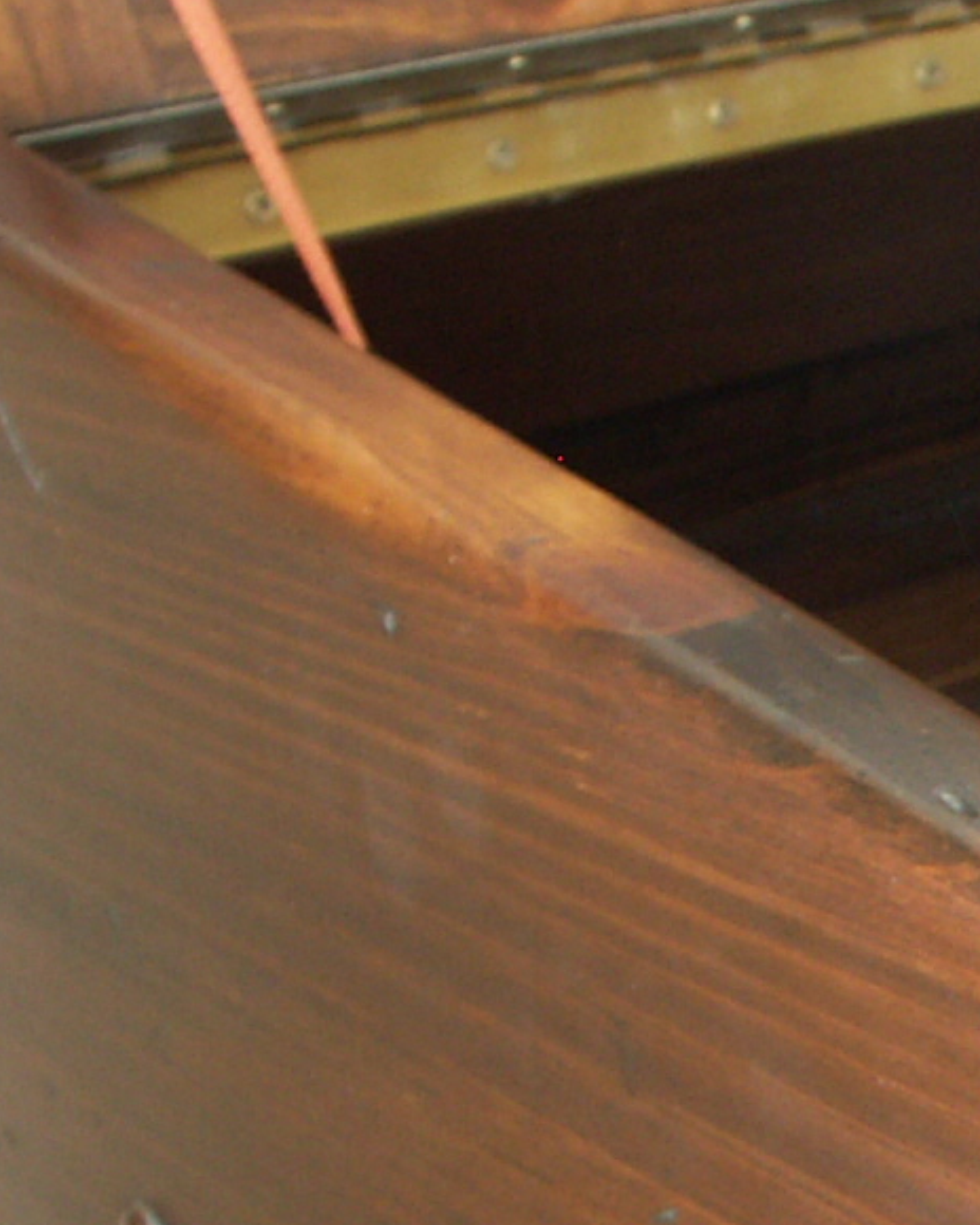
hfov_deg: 14.5
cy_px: 1316
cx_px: 1510
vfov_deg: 18.9
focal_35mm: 98
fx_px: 3553
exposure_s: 1/6
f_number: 3.5
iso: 100
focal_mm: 7.2
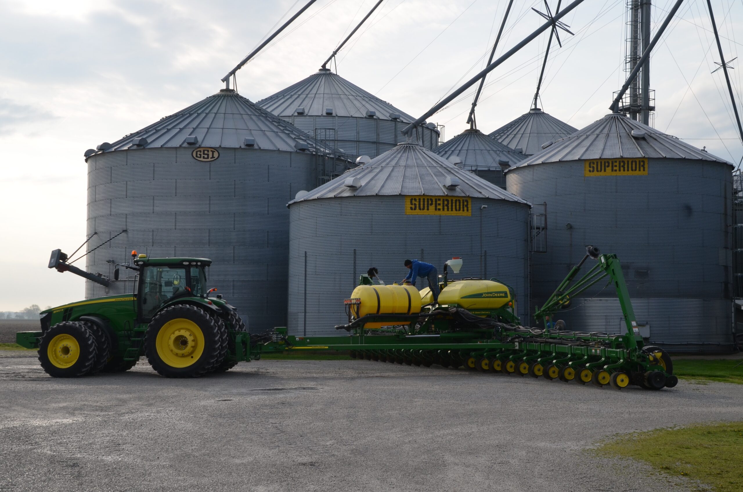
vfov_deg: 23.7
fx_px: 1174
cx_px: 372
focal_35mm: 57
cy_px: 246
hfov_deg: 35.1
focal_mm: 38
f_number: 13
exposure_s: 1/640
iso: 400
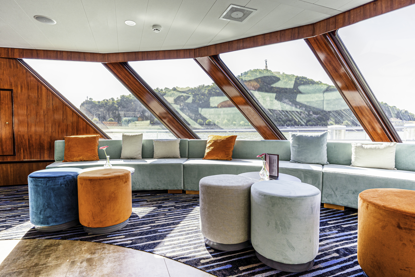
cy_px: 138
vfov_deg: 67.4
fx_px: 208
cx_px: 208
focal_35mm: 18
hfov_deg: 90.0
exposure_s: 1/80
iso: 200
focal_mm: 12
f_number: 8
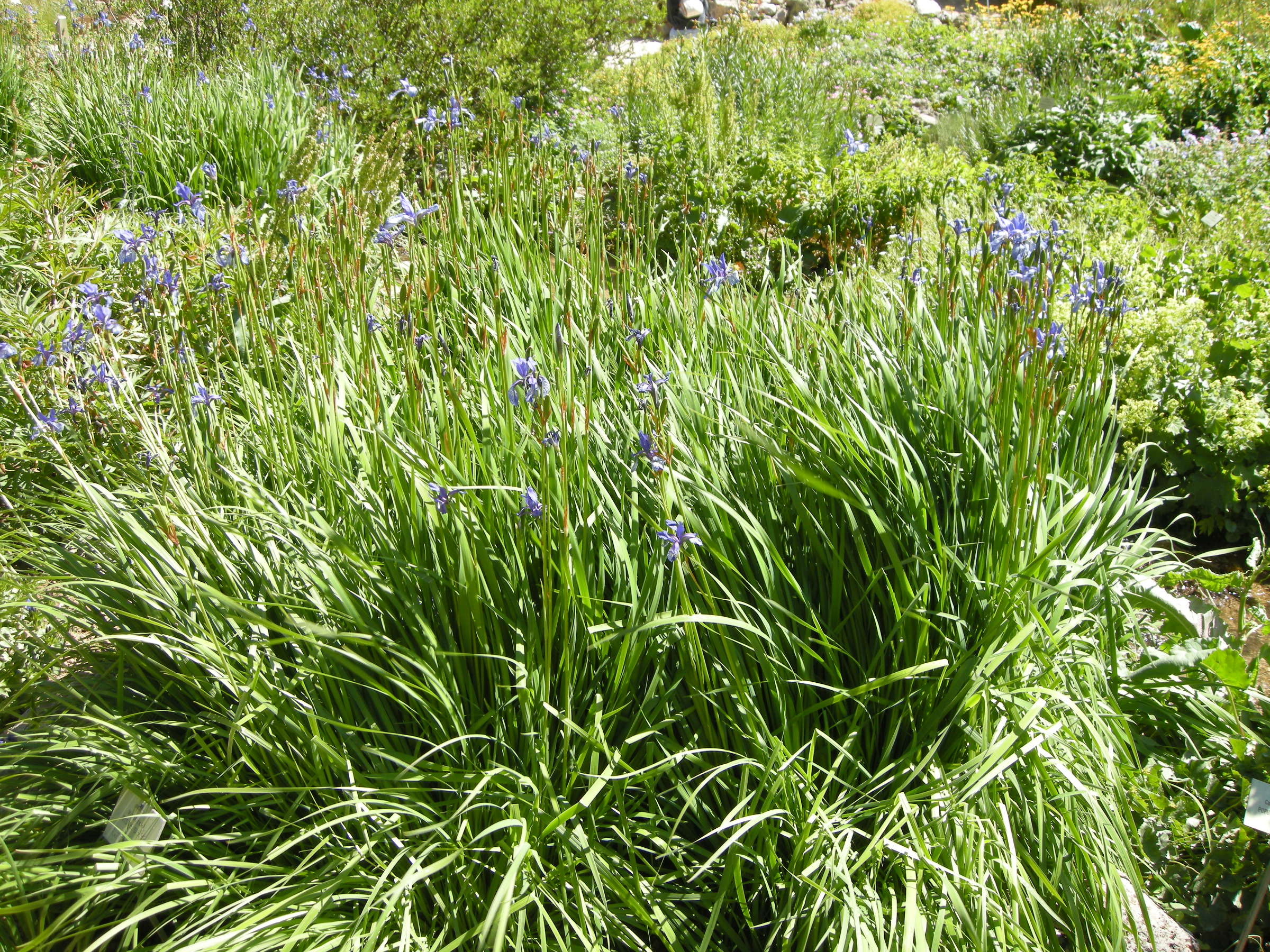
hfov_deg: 52.6
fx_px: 1284
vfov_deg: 40.7
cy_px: 476
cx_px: 635
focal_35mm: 35
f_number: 4.3
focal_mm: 7.5
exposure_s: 1/131
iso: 64
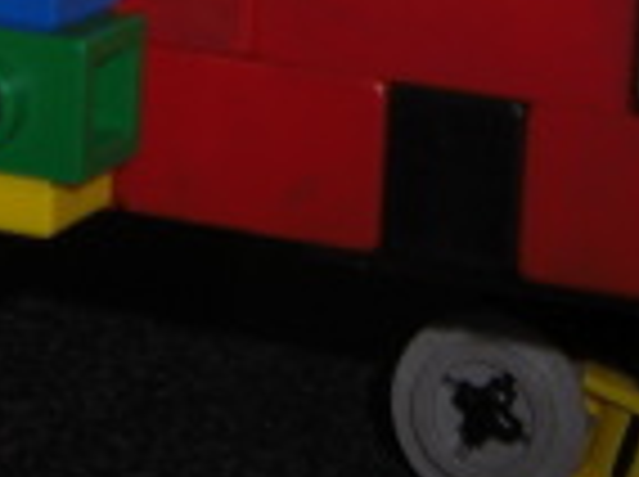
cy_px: -328
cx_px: 158
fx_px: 3907
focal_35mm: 212
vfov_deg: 6.8
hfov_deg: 9.3
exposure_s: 1/60
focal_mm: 7.6
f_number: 3
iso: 64
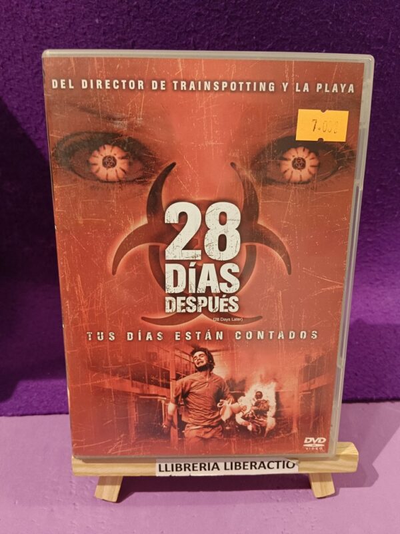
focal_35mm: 26
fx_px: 401
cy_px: 267
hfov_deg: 53.1
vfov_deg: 67.3
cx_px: 200
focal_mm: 3.96
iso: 1060
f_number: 1.8
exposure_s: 1/33.3
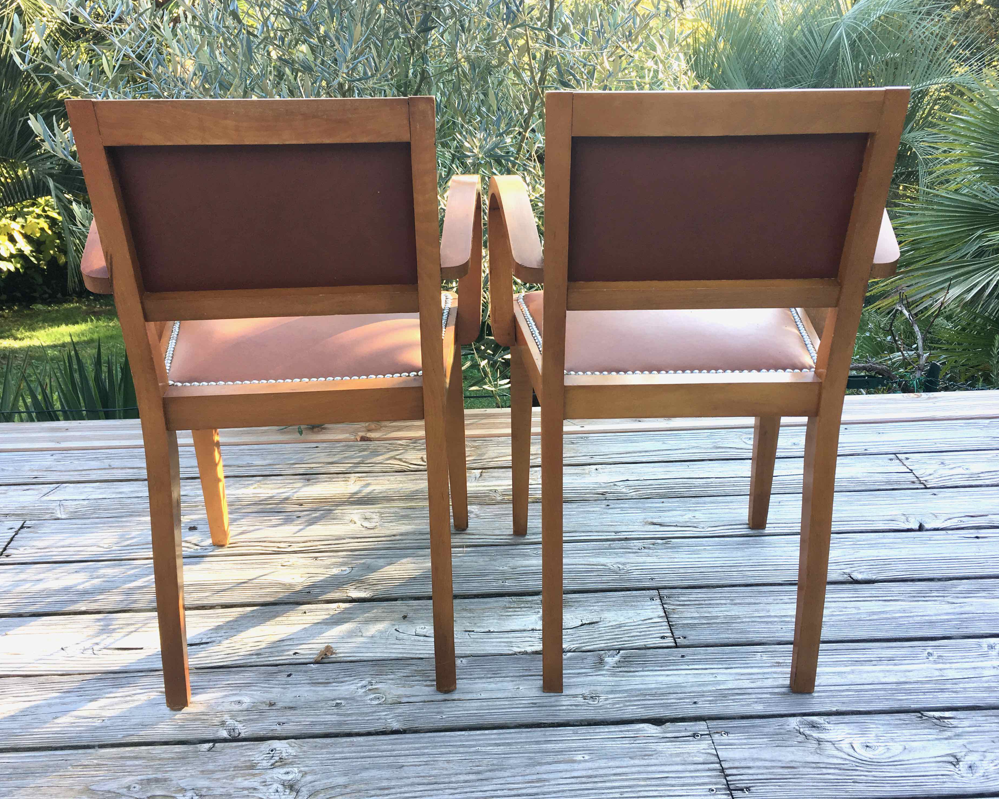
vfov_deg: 47.1
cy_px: 389
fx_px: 916
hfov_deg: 57.2
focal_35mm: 31
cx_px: 485
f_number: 2.2
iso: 32
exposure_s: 1/100
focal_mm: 4.15
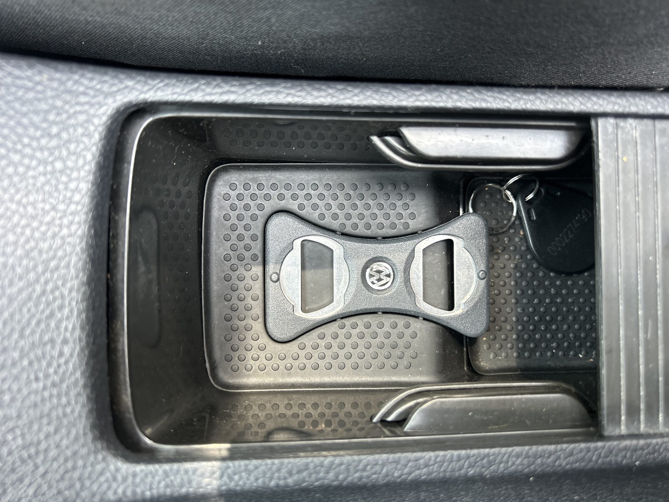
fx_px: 502
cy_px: 251
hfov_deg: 67.3
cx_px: 334
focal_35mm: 26
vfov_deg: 53.1
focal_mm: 5.7
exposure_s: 1/100
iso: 125
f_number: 1.5
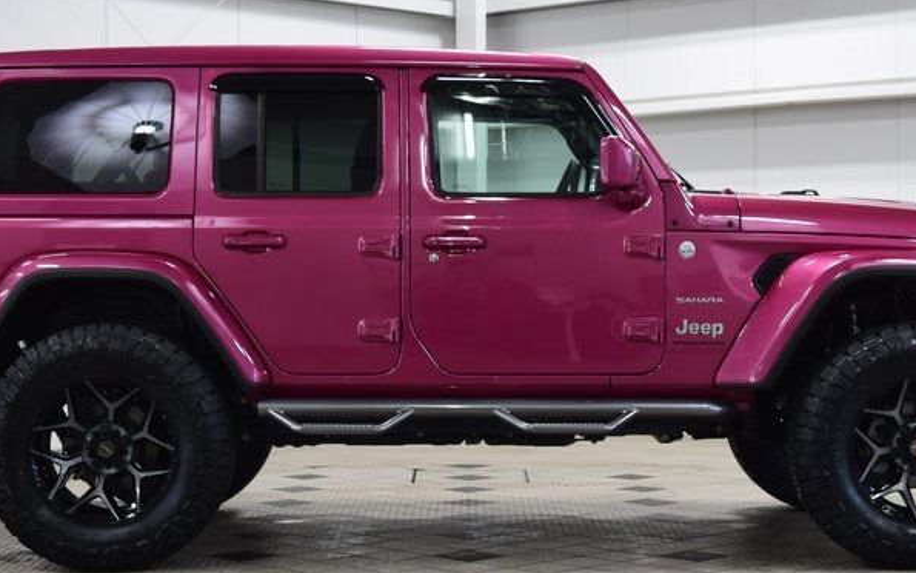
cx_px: 463
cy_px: 298
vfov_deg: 16.5
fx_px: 1972
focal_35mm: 79
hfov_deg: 26.1
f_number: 6.3
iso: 400
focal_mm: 30
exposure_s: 1/15
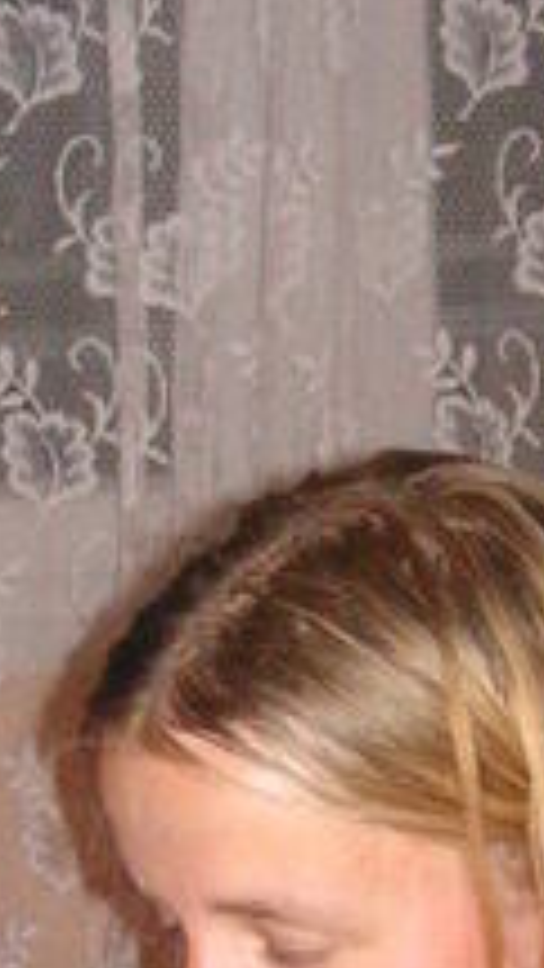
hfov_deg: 8.1
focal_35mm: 150
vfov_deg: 13.9
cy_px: 1148
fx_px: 3845
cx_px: 378
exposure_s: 1/45
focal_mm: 6.1
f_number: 2.8
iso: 160
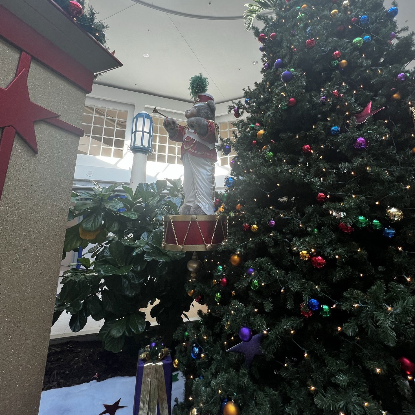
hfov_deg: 87.4
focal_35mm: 16
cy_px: 176
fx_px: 217
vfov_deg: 86.8
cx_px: 208
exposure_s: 1/120
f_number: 1.8
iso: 50
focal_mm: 1.57
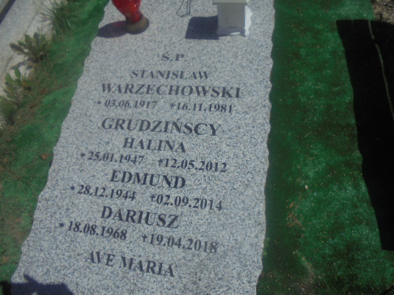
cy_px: 148
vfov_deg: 53.1
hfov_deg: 67.3
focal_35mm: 26
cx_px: 197
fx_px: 296
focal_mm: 4.6
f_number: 11.5
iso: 100
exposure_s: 1/320
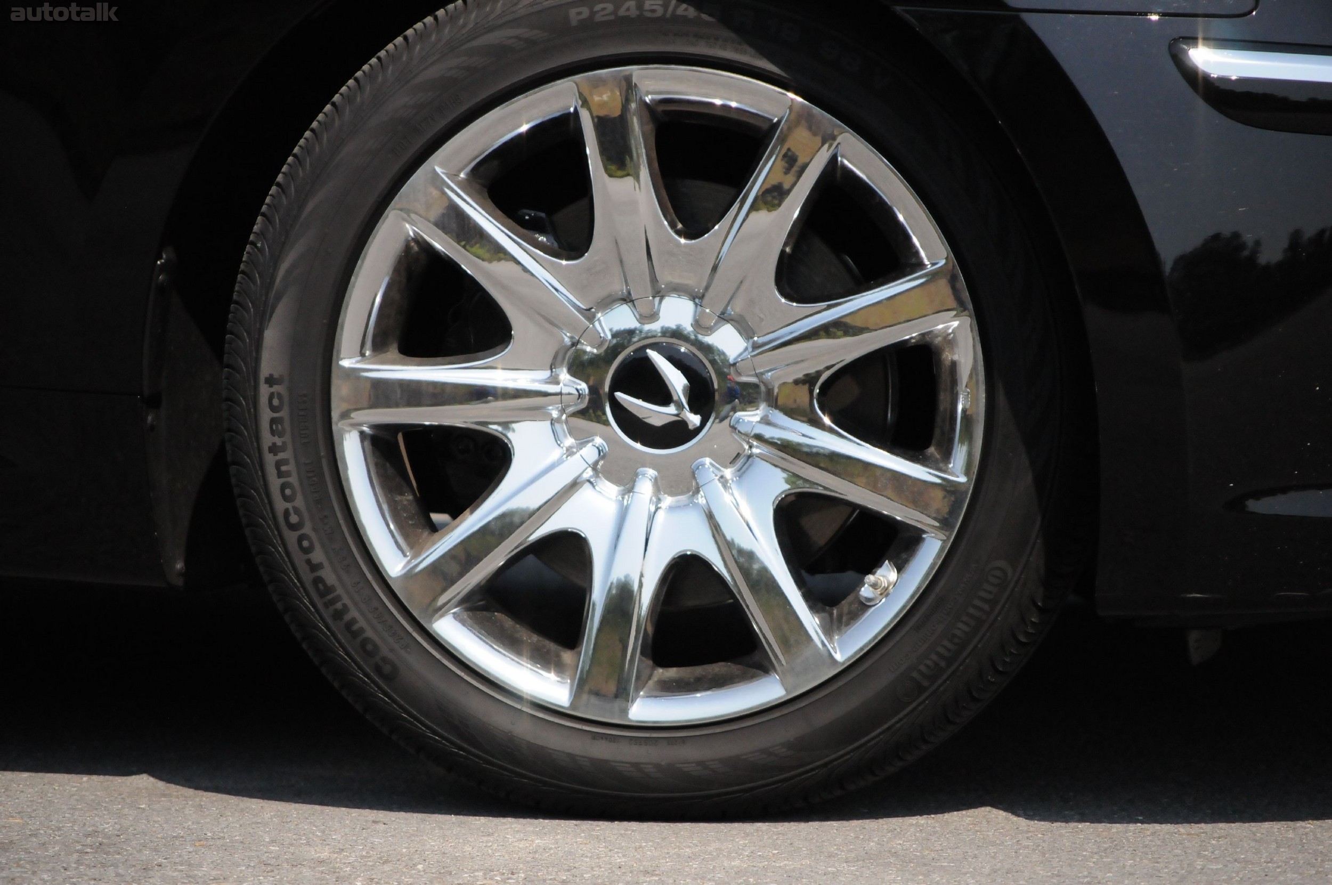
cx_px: 666
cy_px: 442
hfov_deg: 11.0
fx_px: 6930
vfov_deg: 7.3
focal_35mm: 188
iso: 2000
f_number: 5.6
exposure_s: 1/8000
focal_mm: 125
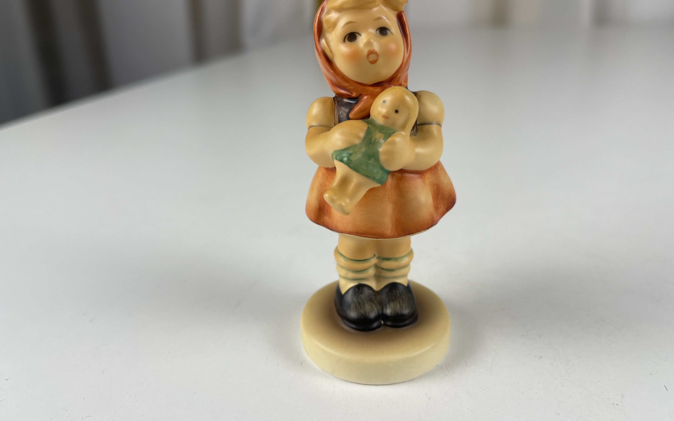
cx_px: 343
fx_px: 496
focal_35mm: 27
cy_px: 195
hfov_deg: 68.4
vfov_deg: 46.0
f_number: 1.6
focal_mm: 5.1
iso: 32
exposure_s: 1/195
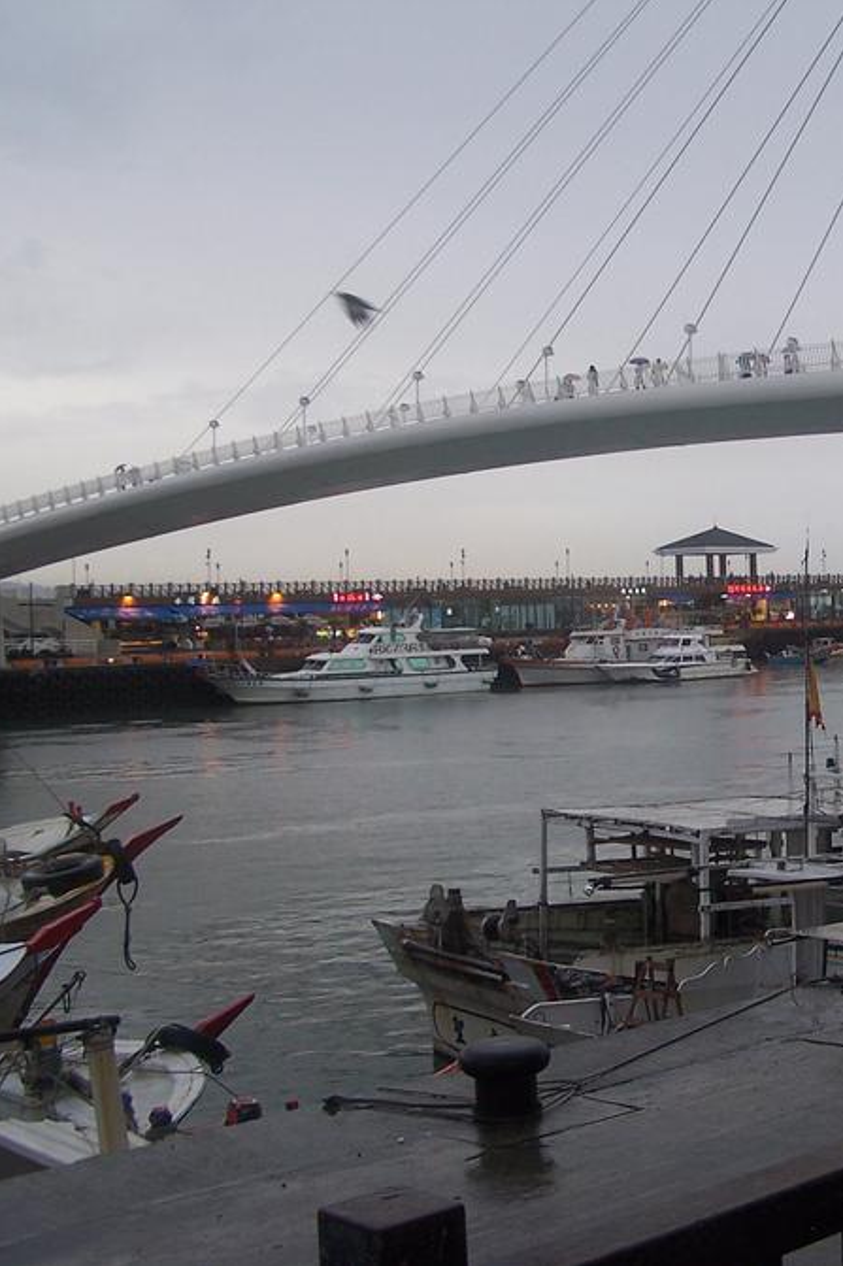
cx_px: 769
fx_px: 1862
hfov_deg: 24.7
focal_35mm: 53
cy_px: 631
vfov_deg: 37.5
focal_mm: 6.3
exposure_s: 1/90
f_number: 2.8
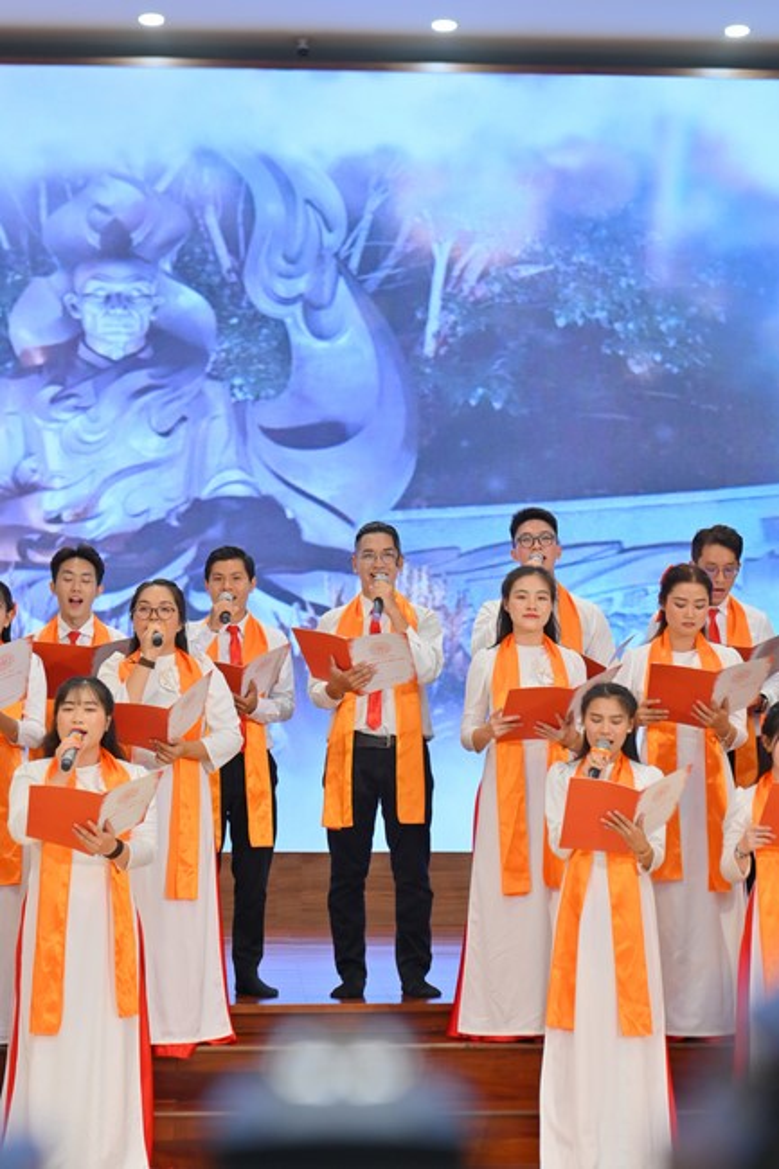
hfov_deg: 19.4
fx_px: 2273
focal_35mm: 70
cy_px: 584
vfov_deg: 28.9
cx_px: 390
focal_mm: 70
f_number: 4.5
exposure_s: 1/100
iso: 1250
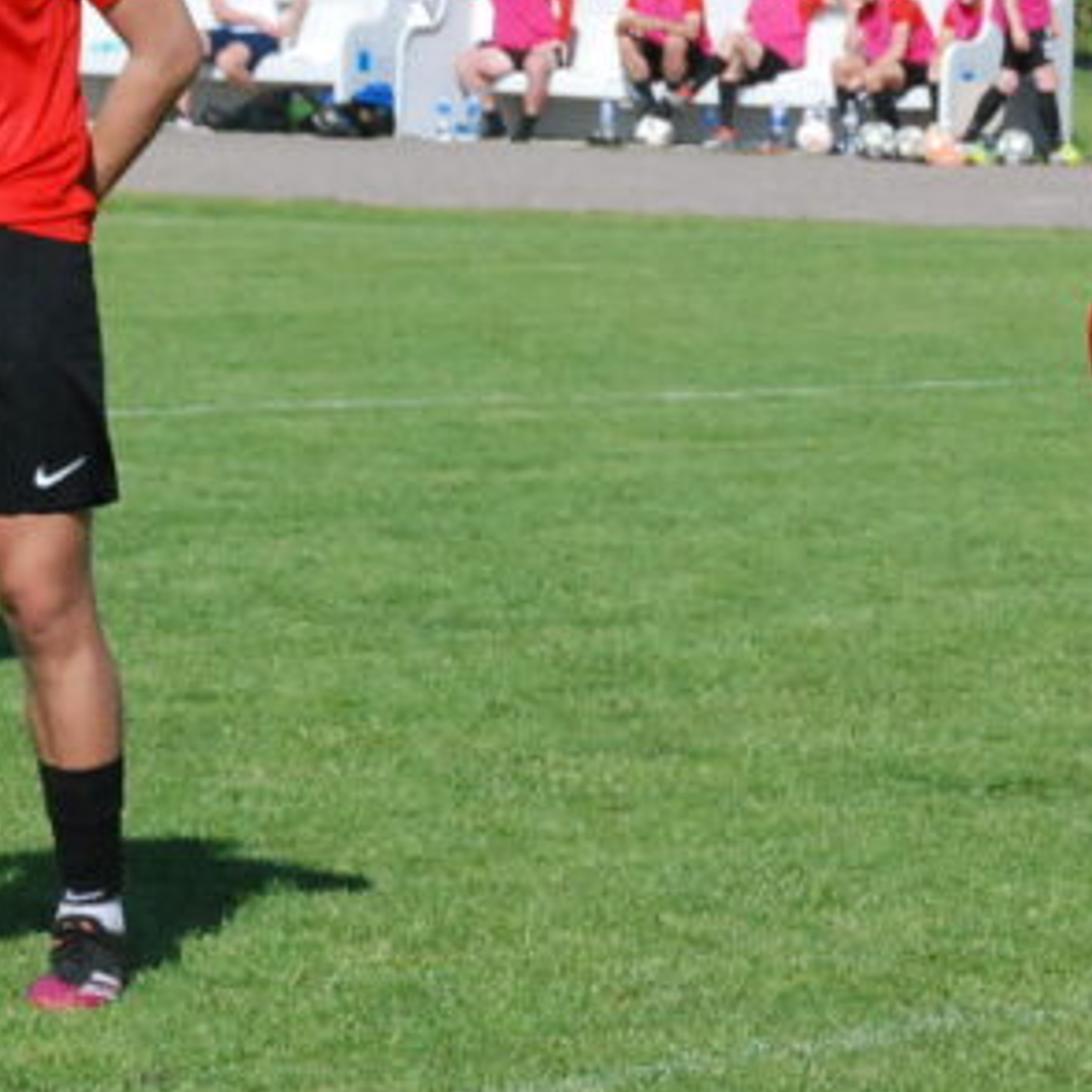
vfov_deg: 5.3
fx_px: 11866
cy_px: 535
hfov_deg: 5.3
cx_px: 1222
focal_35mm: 332
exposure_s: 1/2000
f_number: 11
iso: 1600
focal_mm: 75
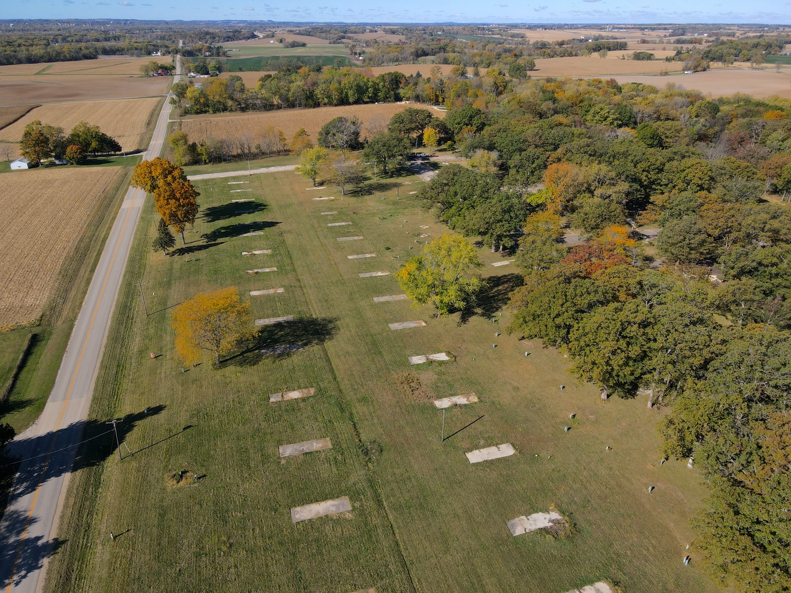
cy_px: 296
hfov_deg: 71.6
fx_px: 548
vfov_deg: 56.8
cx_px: 396
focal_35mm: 24
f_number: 2.8
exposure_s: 1/640
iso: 100
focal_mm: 4.5
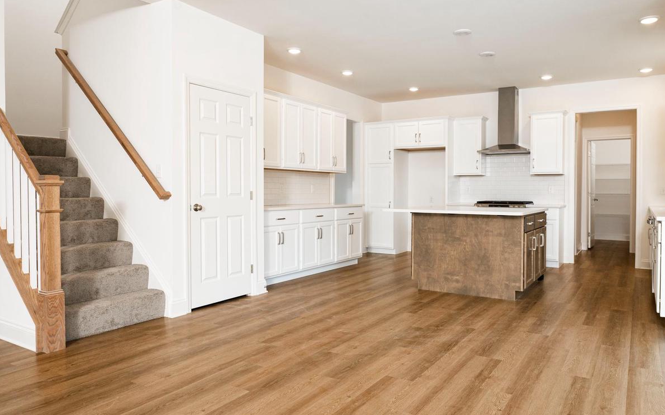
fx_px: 471
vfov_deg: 47.6
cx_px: 358
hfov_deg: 70.3
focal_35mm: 26
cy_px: 202
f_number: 8
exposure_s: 1/100
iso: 800
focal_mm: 21
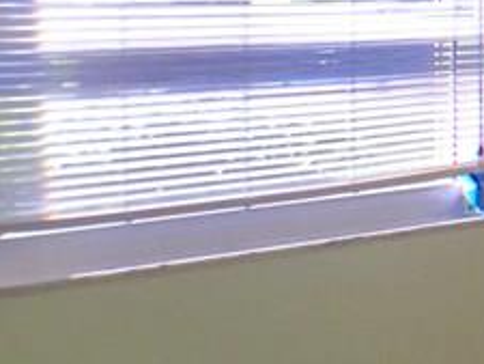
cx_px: 1065
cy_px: 58
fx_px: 1973
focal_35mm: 141
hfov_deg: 12.0
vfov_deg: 10.5
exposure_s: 1/120
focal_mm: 3.3
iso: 50
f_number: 2.4
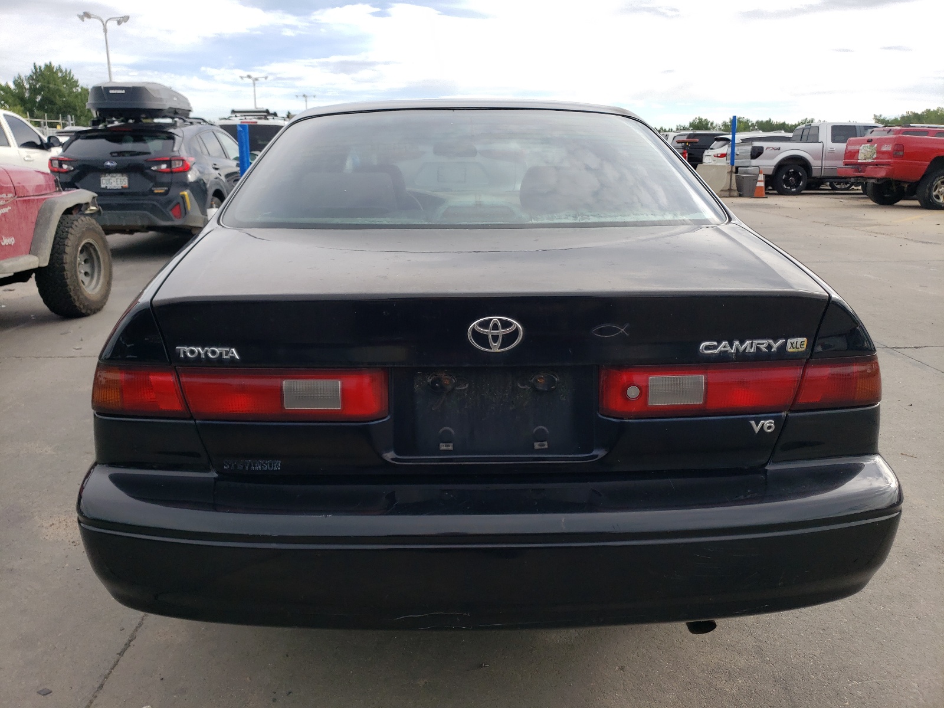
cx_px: 472
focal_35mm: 26
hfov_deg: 67.3
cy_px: 354
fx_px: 709
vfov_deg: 53.1
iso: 50
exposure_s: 1/1429
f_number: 1.5
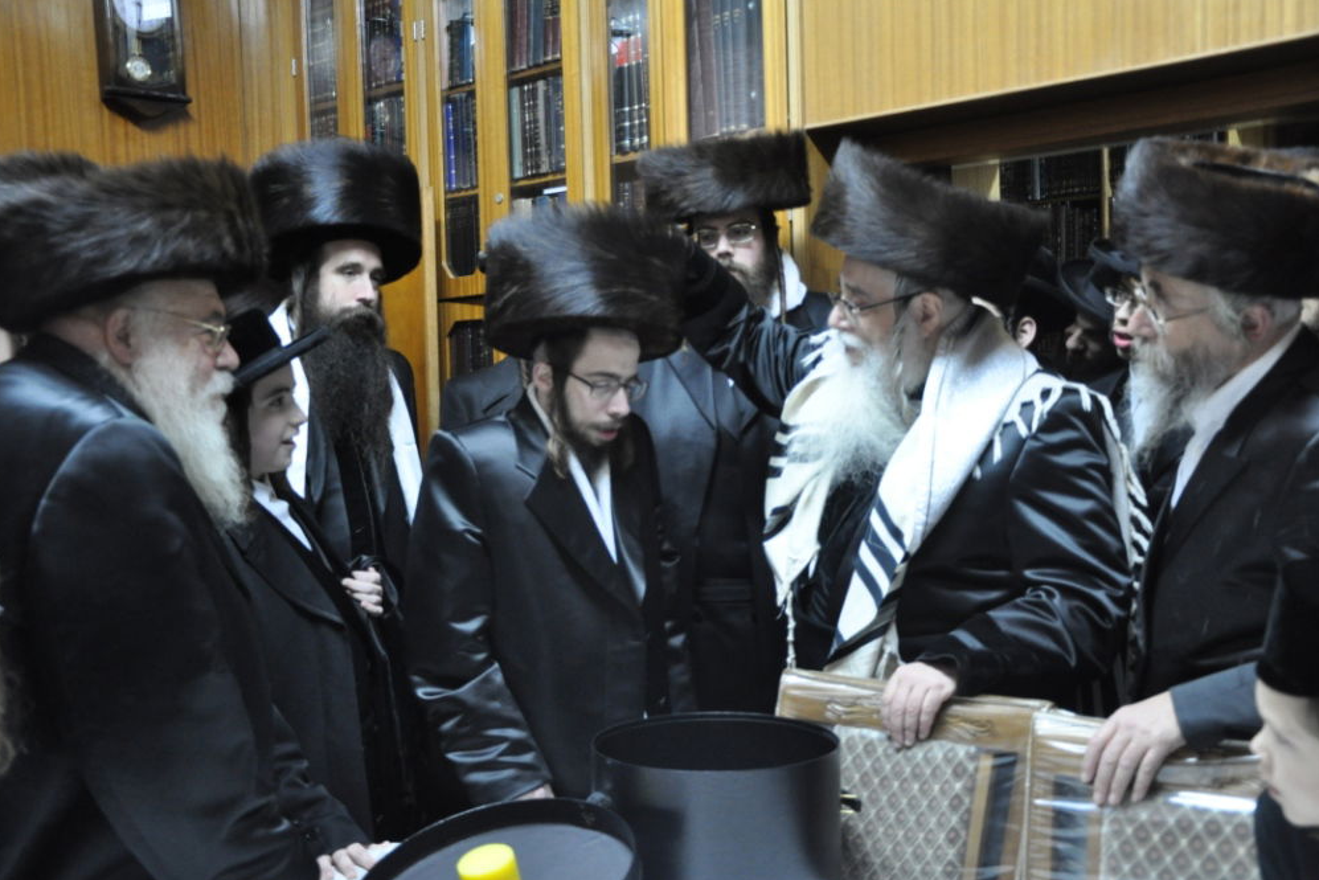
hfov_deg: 48.5
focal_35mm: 40
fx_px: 1466
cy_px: 446
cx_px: 671
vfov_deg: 33.4
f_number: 4.5
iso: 1250
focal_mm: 26
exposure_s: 1/30
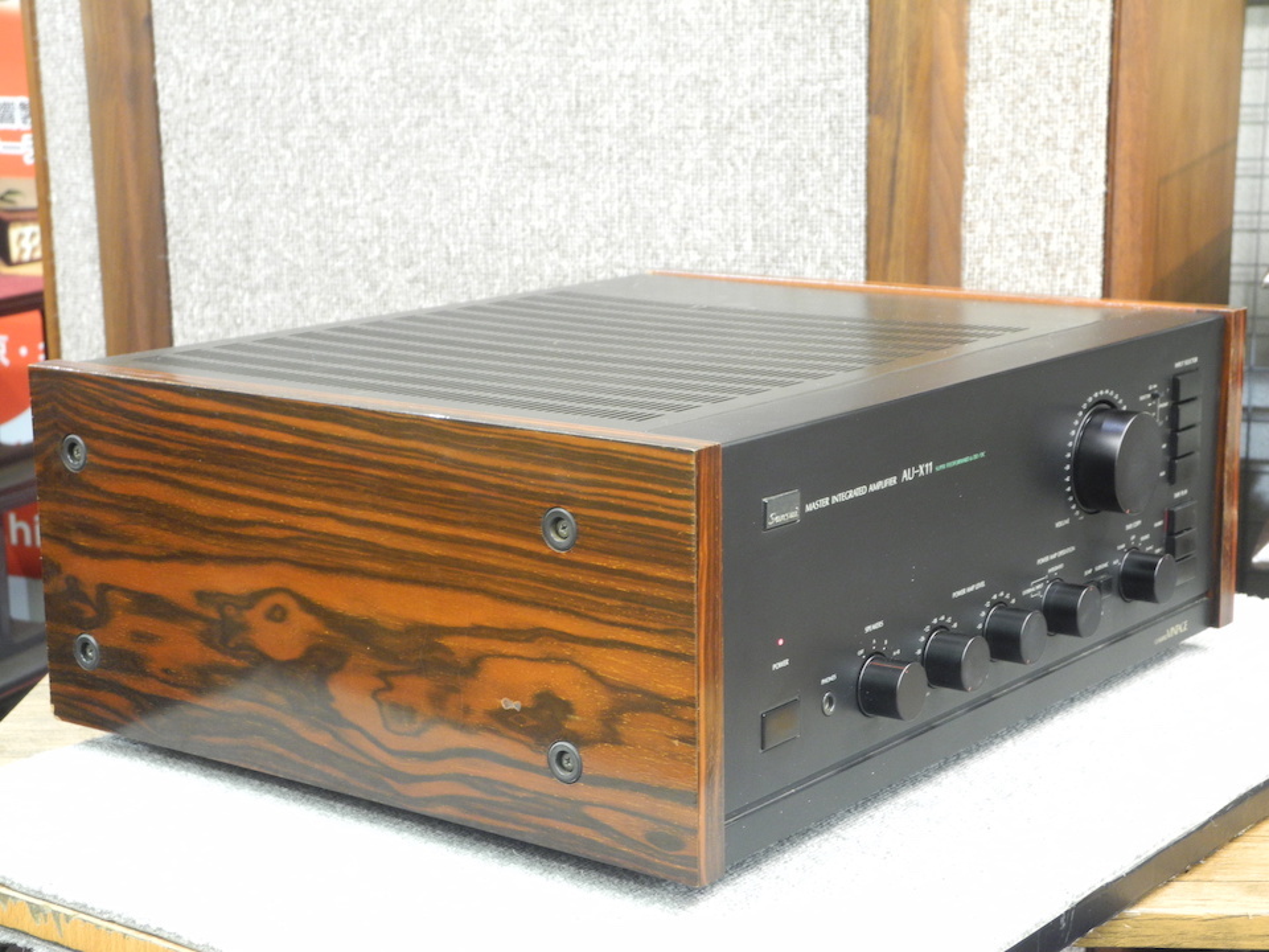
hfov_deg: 31.7
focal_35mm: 61
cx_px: 634
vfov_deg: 24.0
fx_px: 2236
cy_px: 476
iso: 400
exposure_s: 1/5.9
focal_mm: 13
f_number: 3.5
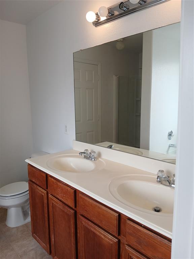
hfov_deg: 53.1
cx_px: 97
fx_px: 194
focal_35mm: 26
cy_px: 130
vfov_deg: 67.3
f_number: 1.8
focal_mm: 3.98
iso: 64
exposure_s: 1/60
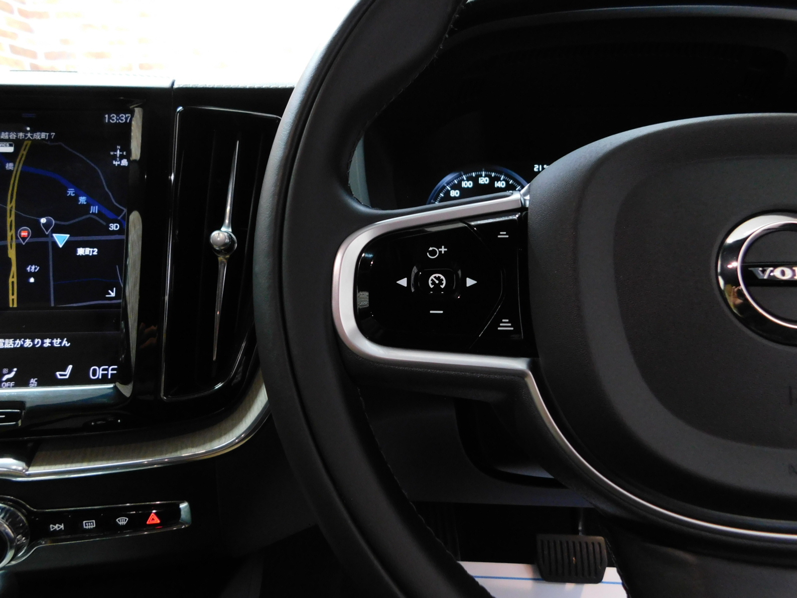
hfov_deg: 73.9
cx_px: 398
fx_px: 530
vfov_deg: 58.9
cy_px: 299
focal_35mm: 23
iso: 400
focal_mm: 4
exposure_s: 1/10
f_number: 3
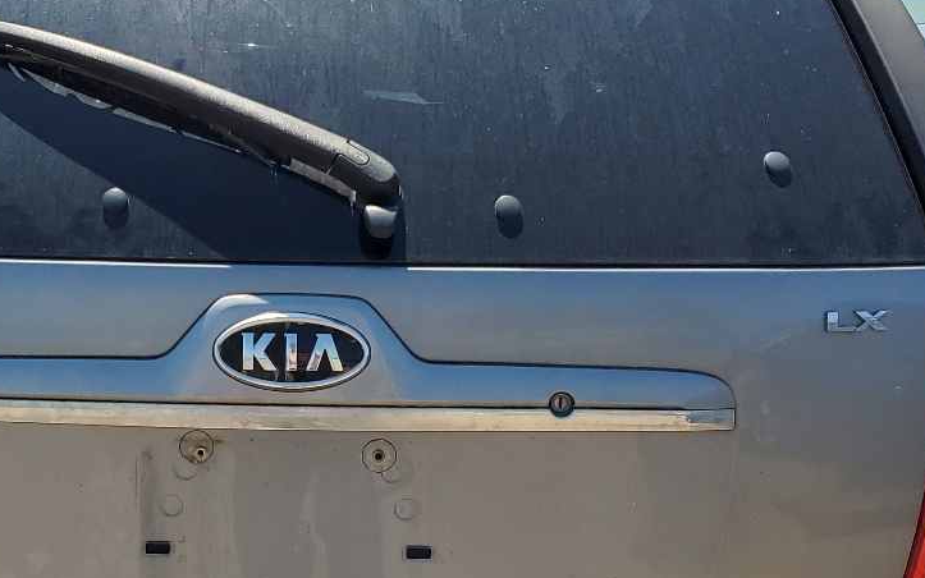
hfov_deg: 33.1
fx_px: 1538
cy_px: 390
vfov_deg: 21.2
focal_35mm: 61
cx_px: 289
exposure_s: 1/2500
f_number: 1.5
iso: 50
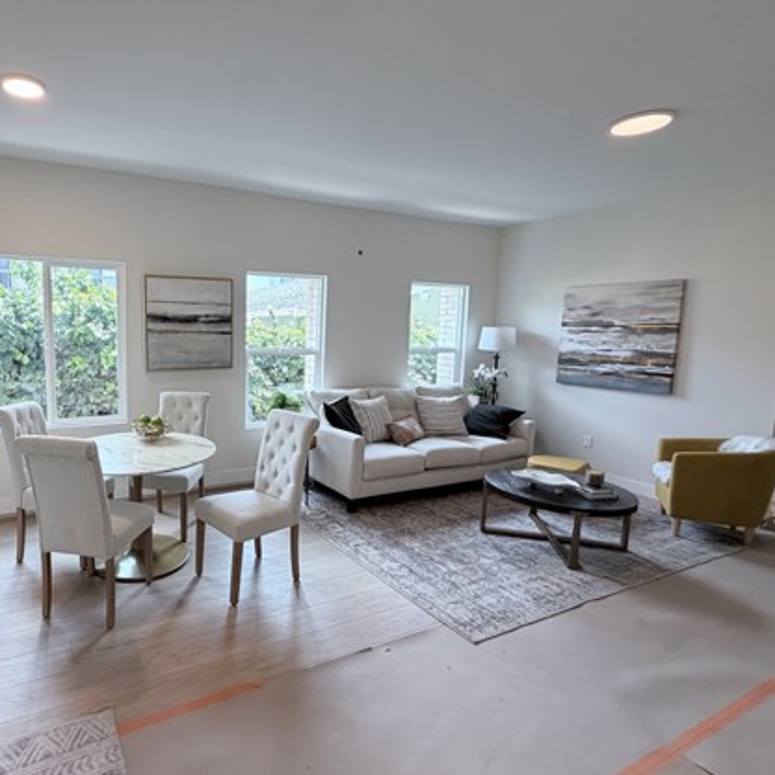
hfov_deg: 74.7
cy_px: 388
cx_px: 243
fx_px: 481
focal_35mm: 19
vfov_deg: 77.7
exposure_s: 1/120
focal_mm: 2.22
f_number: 2.2
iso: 125
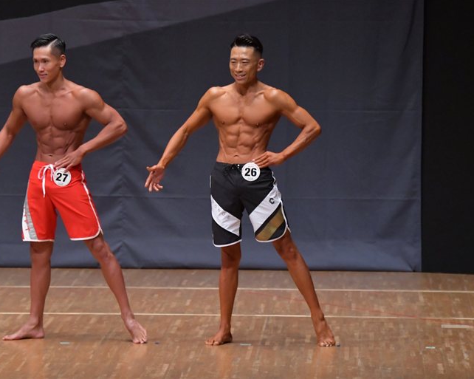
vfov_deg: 5.1
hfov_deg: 6.3
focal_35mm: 306
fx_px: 4291
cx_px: 219
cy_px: 189
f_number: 5.6
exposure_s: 1/400
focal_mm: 180
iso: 6400
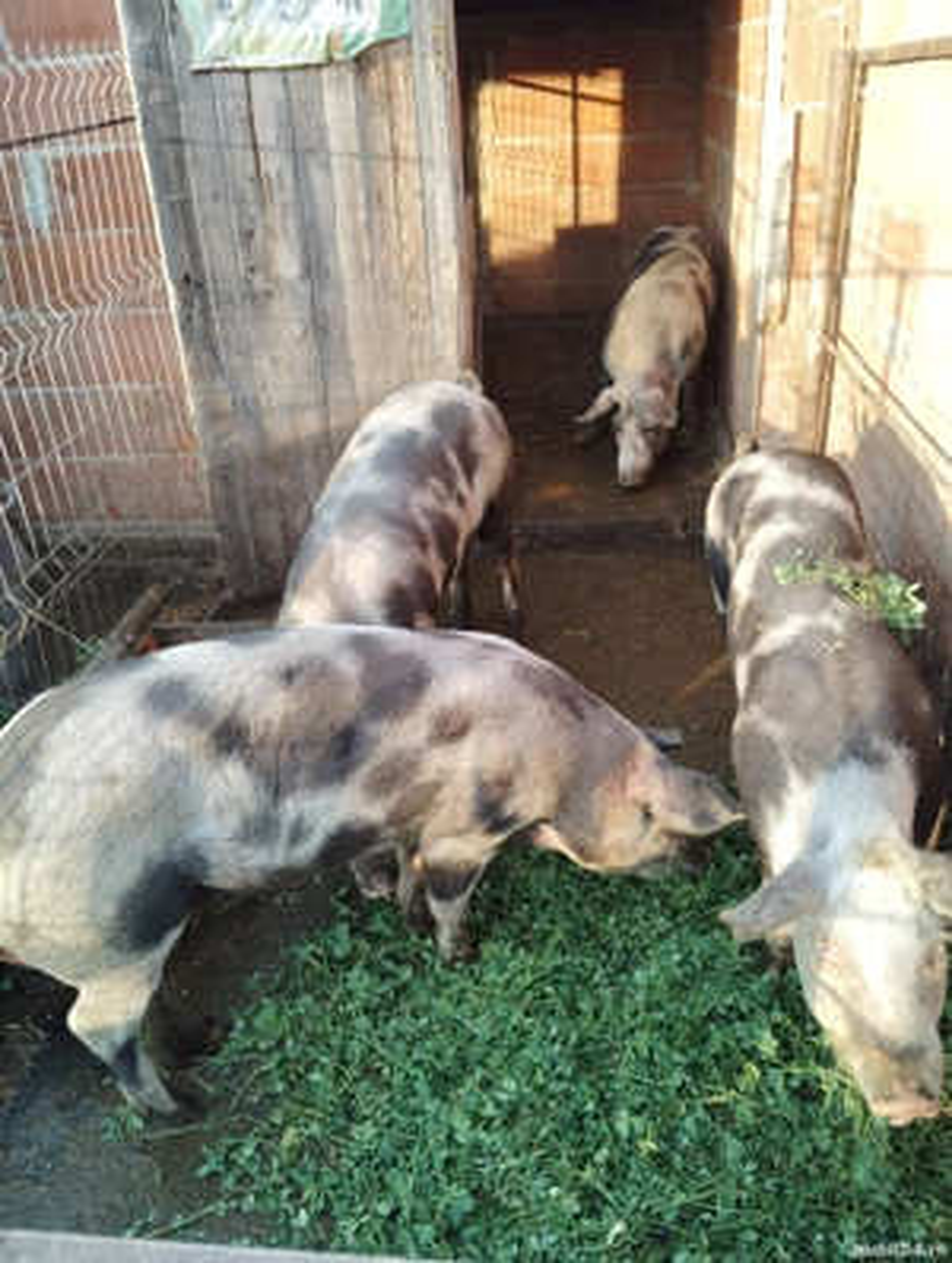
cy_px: 632
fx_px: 1023
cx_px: 476
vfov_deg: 63.4
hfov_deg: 49.9
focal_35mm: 28
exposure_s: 1/100
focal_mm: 4.22
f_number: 1.8
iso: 198
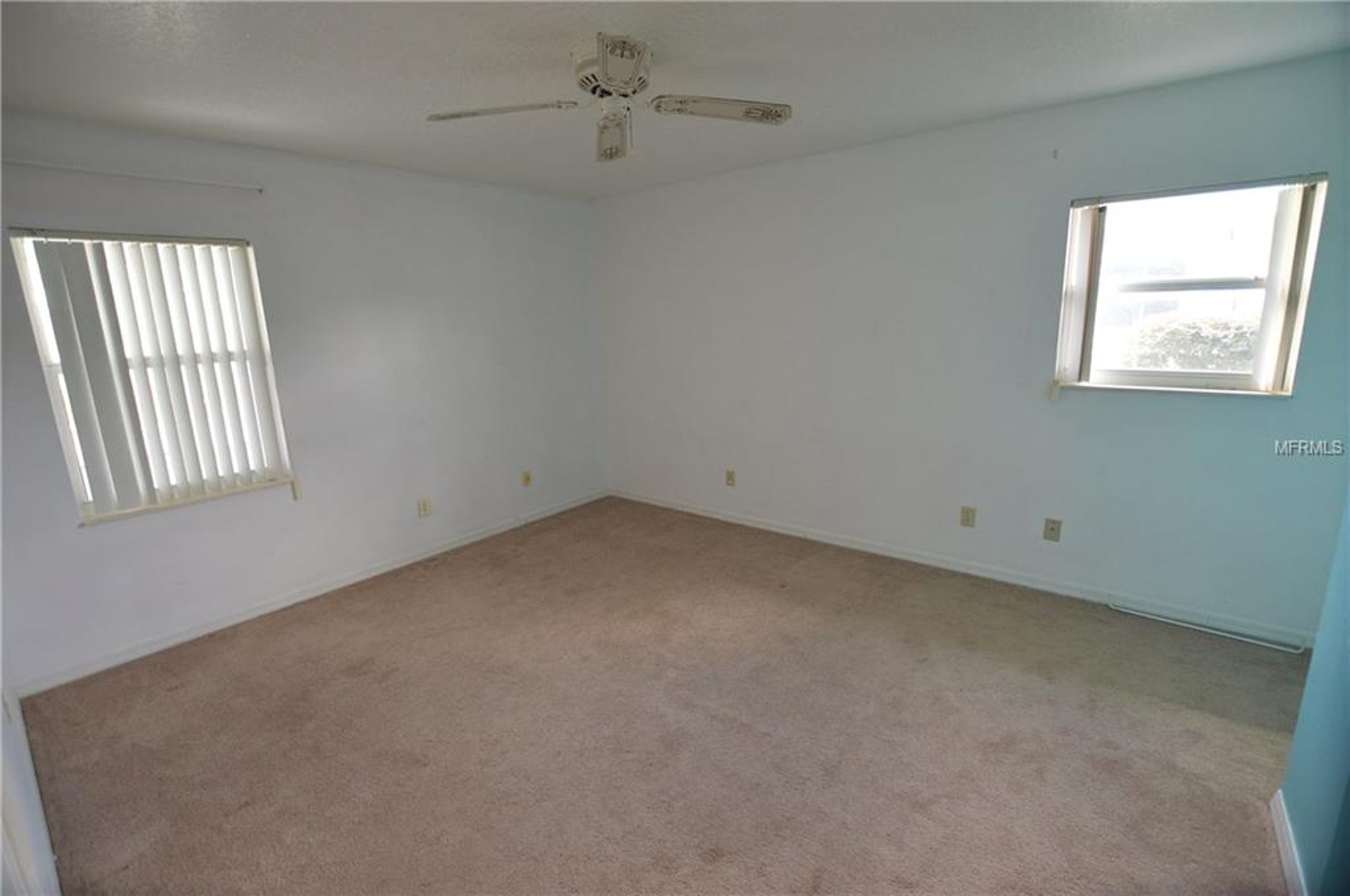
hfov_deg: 100.5
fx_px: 562
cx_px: 675
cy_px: 448
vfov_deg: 77.2
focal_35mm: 15
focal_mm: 10
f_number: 3.5
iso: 800
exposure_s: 1/60
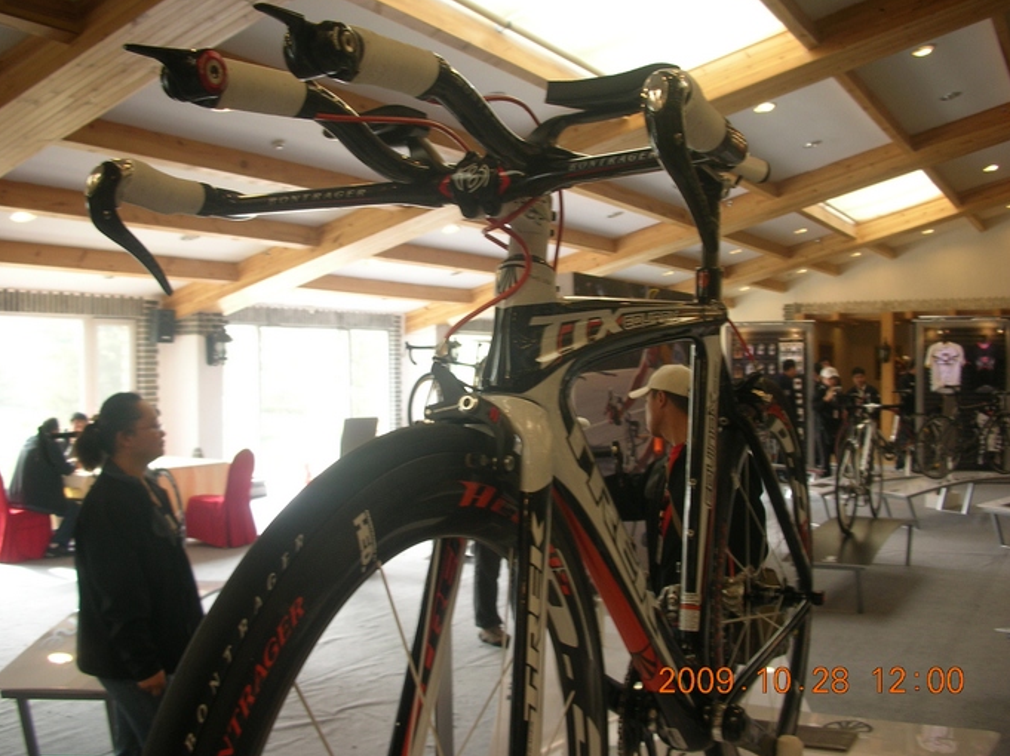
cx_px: 509
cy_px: 373
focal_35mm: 36
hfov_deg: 51.4
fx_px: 1050
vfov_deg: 39.6
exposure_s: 1/20.8
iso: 50
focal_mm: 5.8
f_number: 3
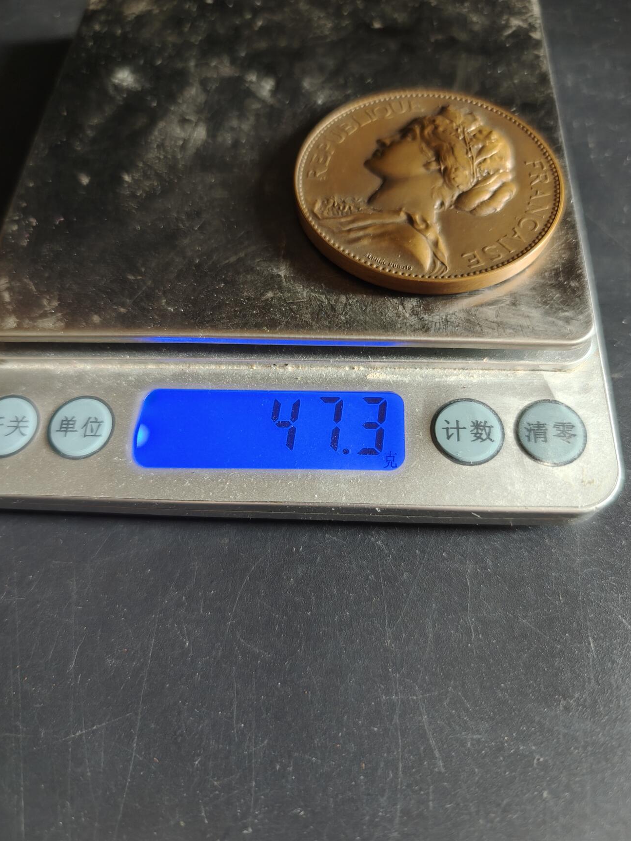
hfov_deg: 56.8
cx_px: 327
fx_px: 583
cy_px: 415
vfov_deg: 71.6
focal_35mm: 24
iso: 800
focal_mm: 6.06
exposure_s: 1/100
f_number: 1.6
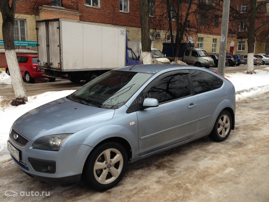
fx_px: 256
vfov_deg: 42.9
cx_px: 134
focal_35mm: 33
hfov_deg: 55.4
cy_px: 101
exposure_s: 1/137
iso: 50
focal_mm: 4.12
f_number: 2.4
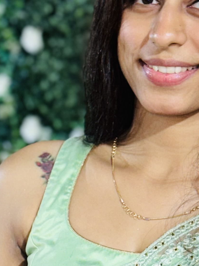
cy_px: 137
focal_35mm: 175
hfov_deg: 8.5
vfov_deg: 11.3
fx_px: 1342
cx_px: 120
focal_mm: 6.86
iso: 64
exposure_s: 1/17
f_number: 1.78
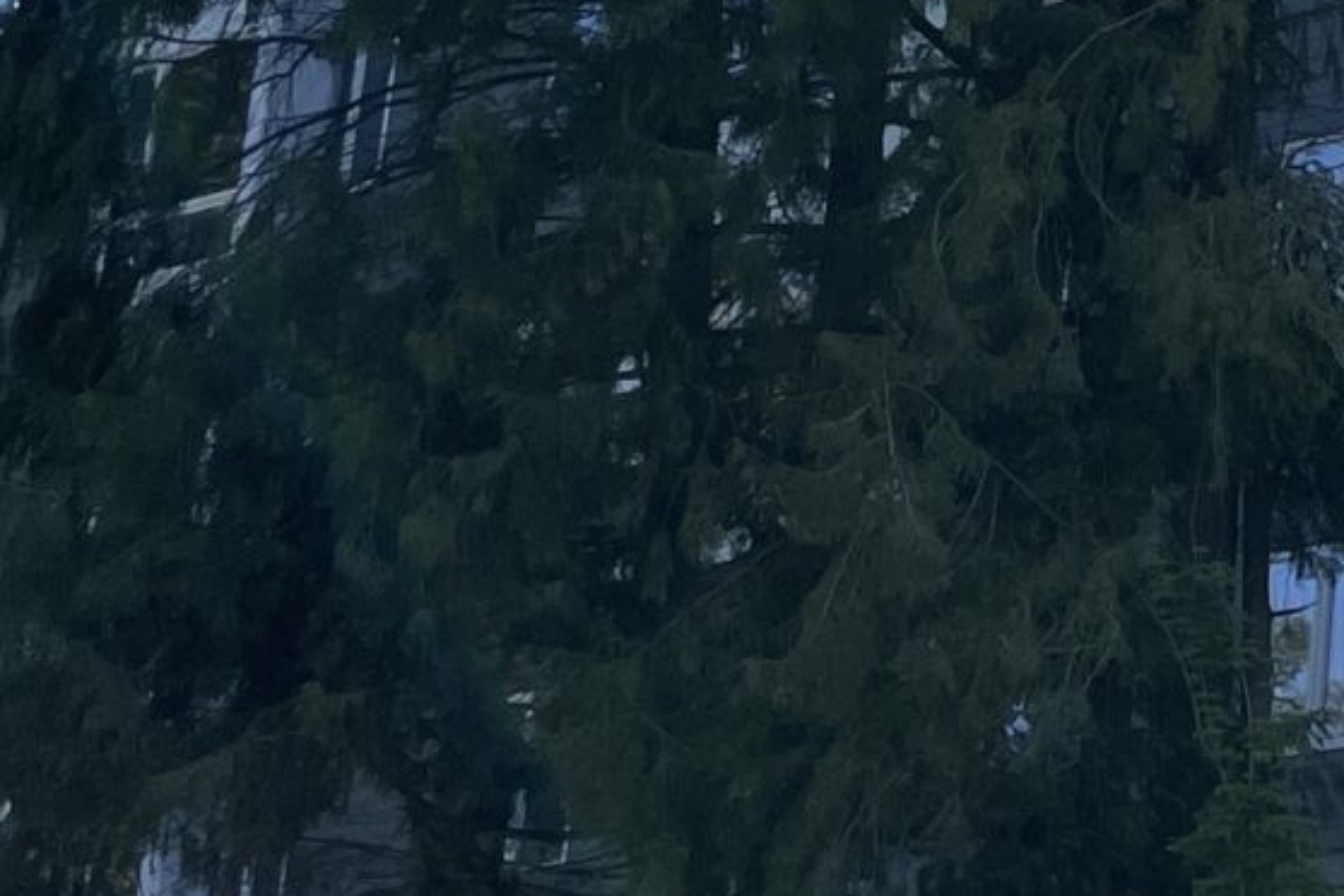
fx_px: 4629
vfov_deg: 10.8
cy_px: -267
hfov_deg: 13.9
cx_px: 2731
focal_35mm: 124
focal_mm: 4.2
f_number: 1.6
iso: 32
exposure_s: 1/2747
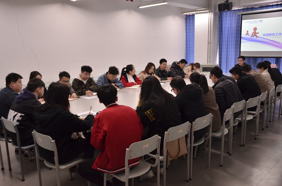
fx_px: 246
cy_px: 93
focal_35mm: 32
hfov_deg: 59.6
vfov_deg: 41.5
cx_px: 141
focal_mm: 21
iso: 500
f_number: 4.5
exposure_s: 1/60
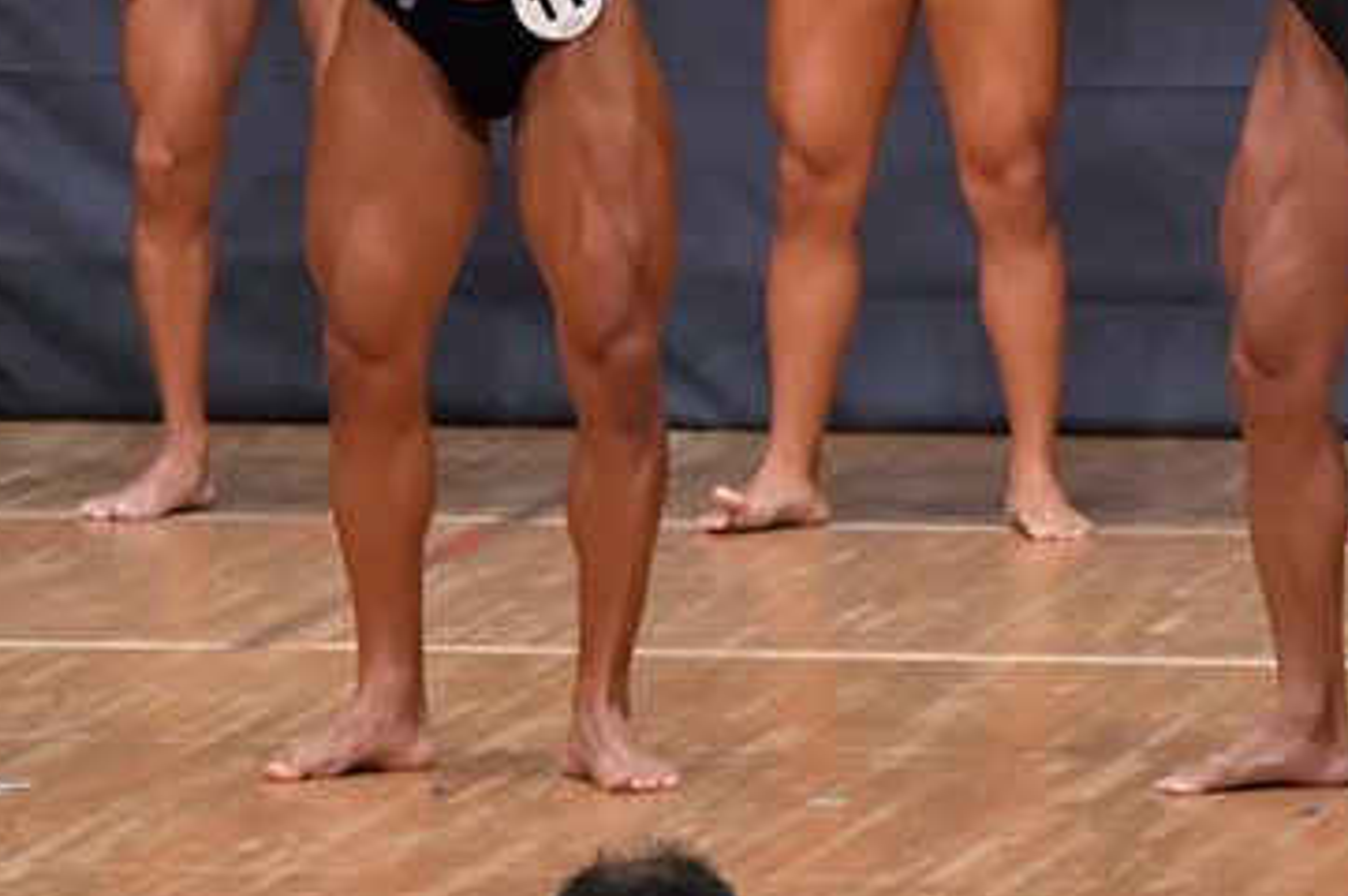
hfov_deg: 3.8
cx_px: 760
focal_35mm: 548
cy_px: 34
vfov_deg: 2.5
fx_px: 20500
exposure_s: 1/400
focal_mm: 170
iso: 6400
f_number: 5.6
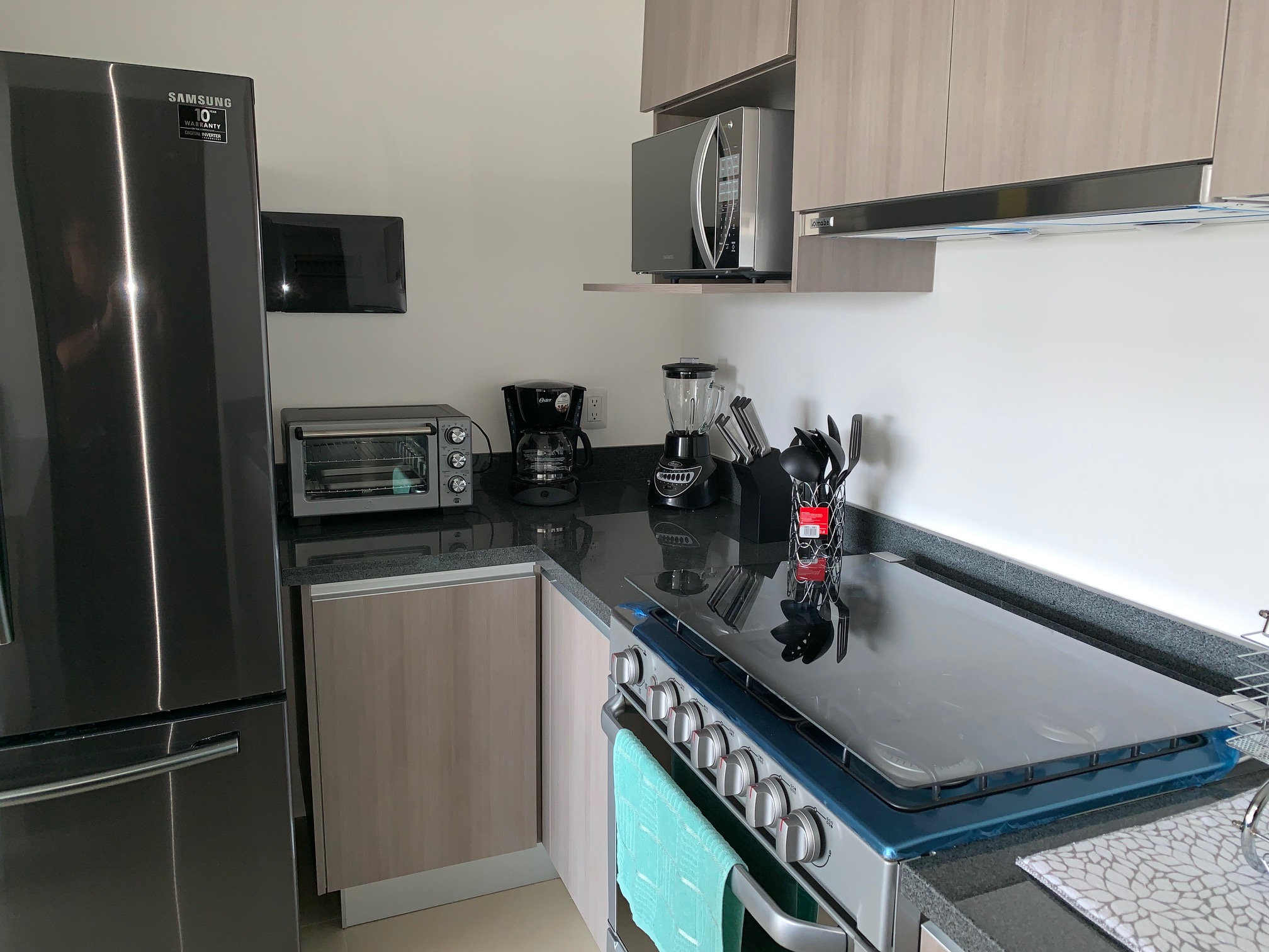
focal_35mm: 26
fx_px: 953
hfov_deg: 67.3
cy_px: 476
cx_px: 634
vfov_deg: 53.1
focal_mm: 4.25
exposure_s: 1/17
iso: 40
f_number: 1.8
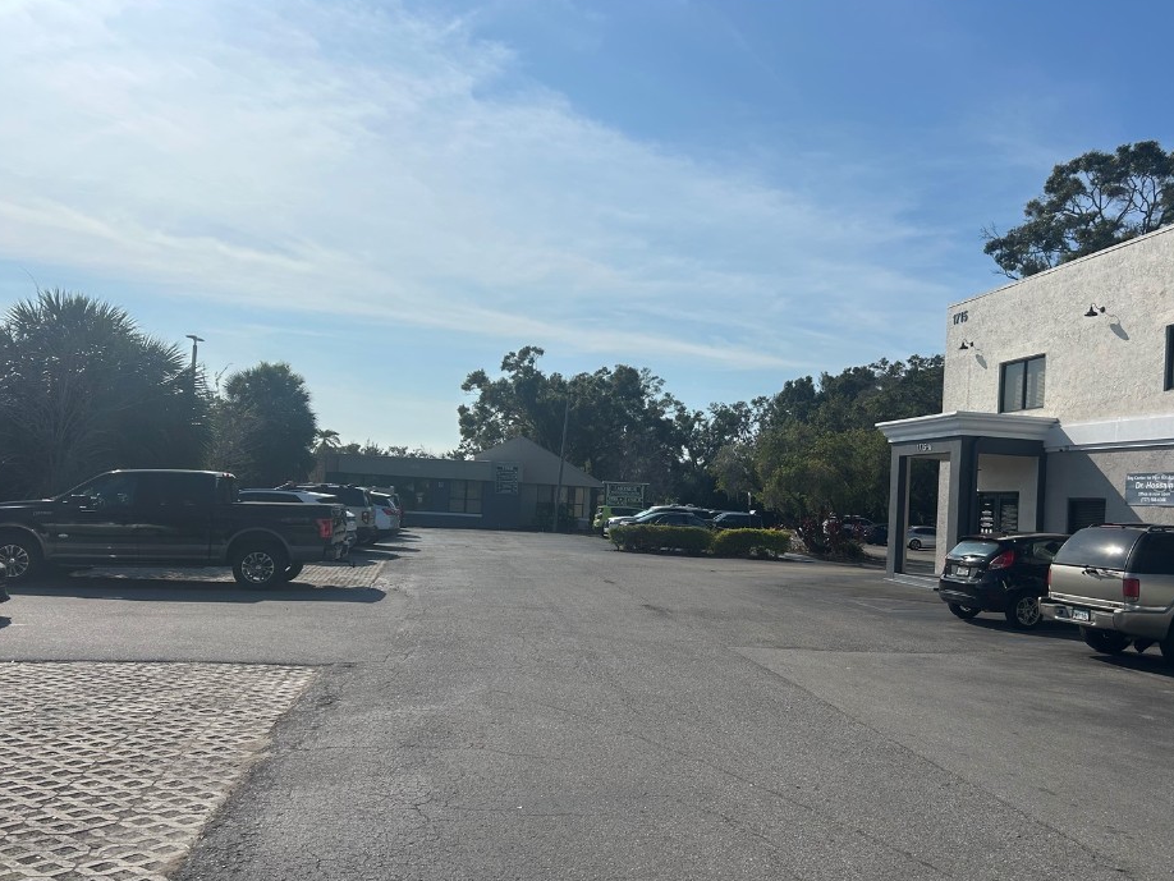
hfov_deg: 61.6
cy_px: 482
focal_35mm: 29
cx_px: 619
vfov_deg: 48.2
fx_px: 984
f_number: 1.5
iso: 50
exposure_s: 1/11364
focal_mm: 5.7
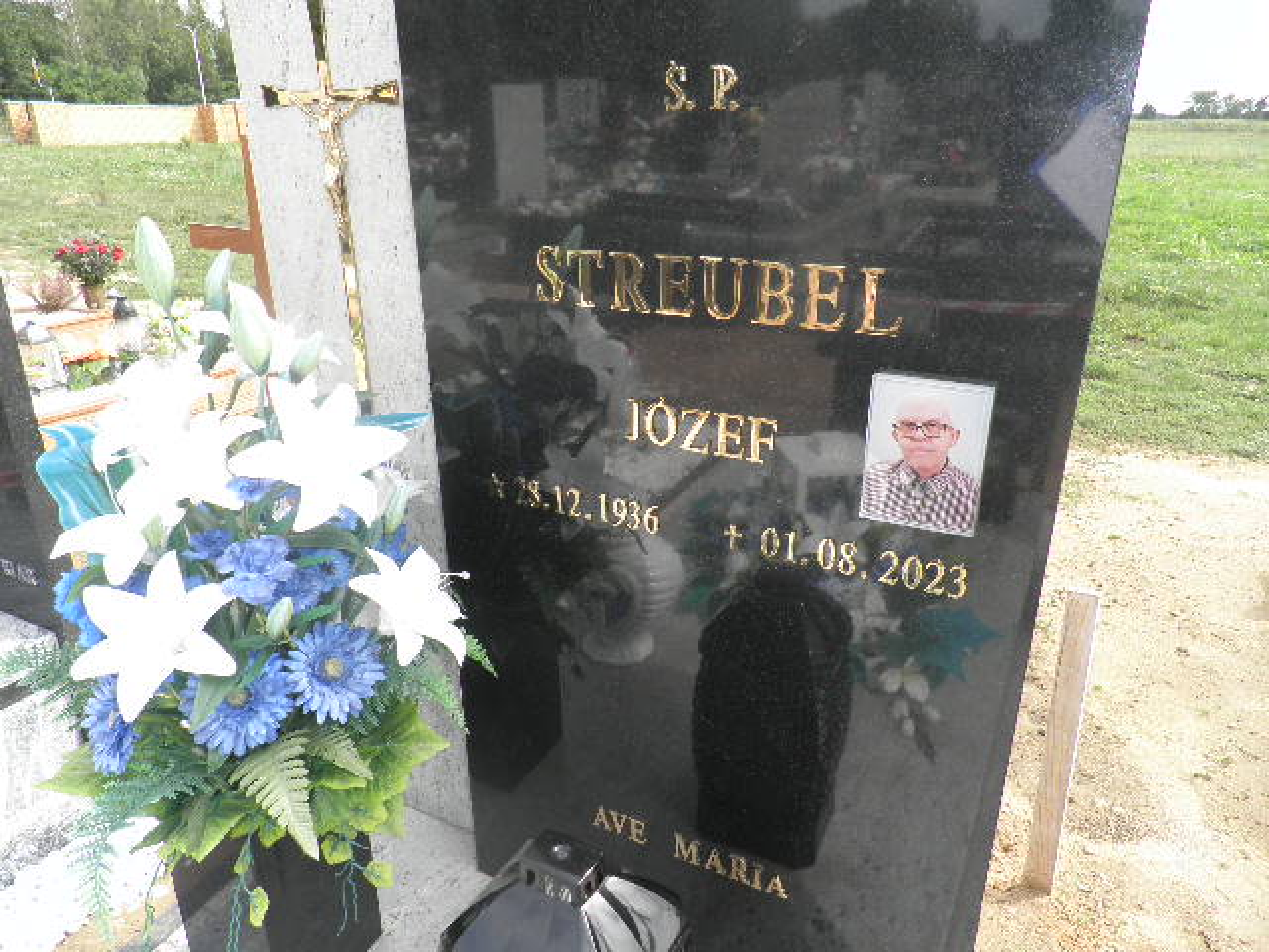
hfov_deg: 71.6
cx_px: 634
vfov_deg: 56.8
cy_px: 476
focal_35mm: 24
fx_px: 880
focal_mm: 4.3
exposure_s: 1/250
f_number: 3.3
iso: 64
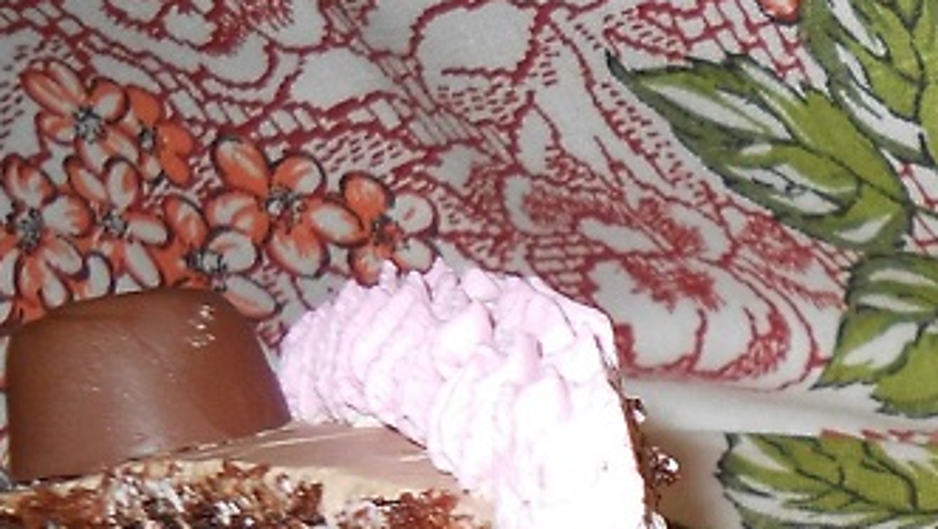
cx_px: 1384
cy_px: 842
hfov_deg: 15.0
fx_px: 3309
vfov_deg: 8.9
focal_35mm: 133
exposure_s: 1/30
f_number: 3.1
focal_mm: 6.72
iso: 80
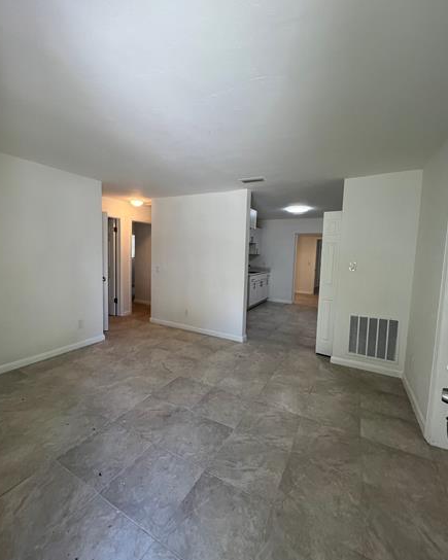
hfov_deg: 87.9
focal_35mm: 14
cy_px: 275
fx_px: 232
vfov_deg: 100.7
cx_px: 218
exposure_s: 1/120
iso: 100
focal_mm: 1.57
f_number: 1.8
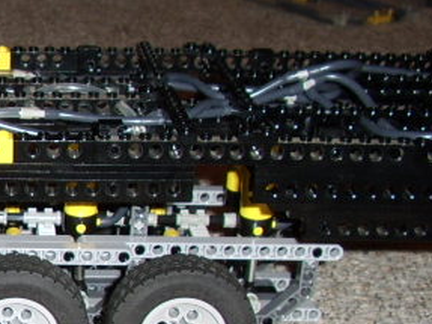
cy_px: 276
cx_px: -42
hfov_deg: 26.7
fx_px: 836
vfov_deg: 21.5
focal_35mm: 67
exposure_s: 1/30
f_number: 2.9
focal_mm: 5.8
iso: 141
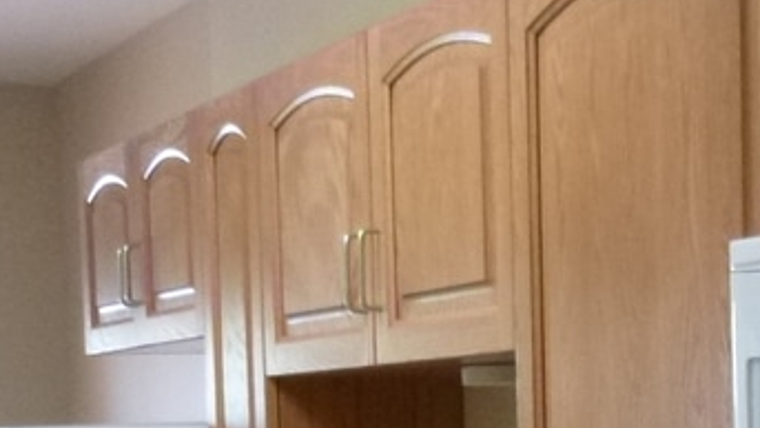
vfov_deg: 10.9
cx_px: 675
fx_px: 2136
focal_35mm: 106
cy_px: 705
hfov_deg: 19.8
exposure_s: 1/20
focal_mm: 4.5
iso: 400
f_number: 3.1
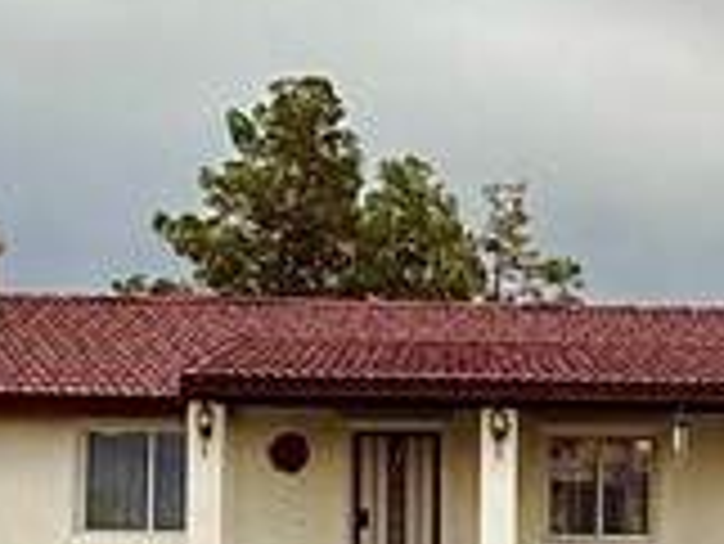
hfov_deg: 21.7
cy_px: 472
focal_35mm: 89
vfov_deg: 16.4
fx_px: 1863
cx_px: 594
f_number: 2.2
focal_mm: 2.22
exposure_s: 1/1339
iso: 50
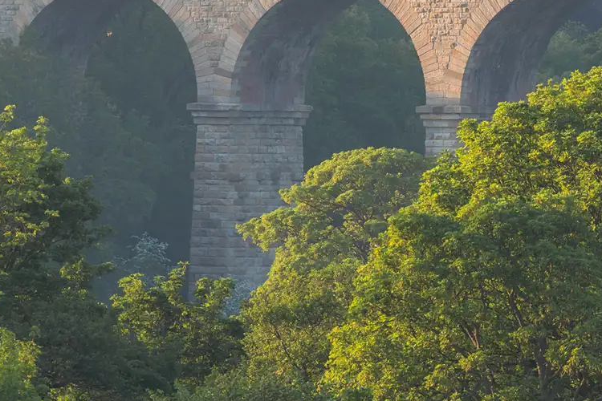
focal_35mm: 685
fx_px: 11454
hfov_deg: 3.0
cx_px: 301
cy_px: 362
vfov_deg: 2.0
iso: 400
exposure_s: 1/250
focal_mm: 321
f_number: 11
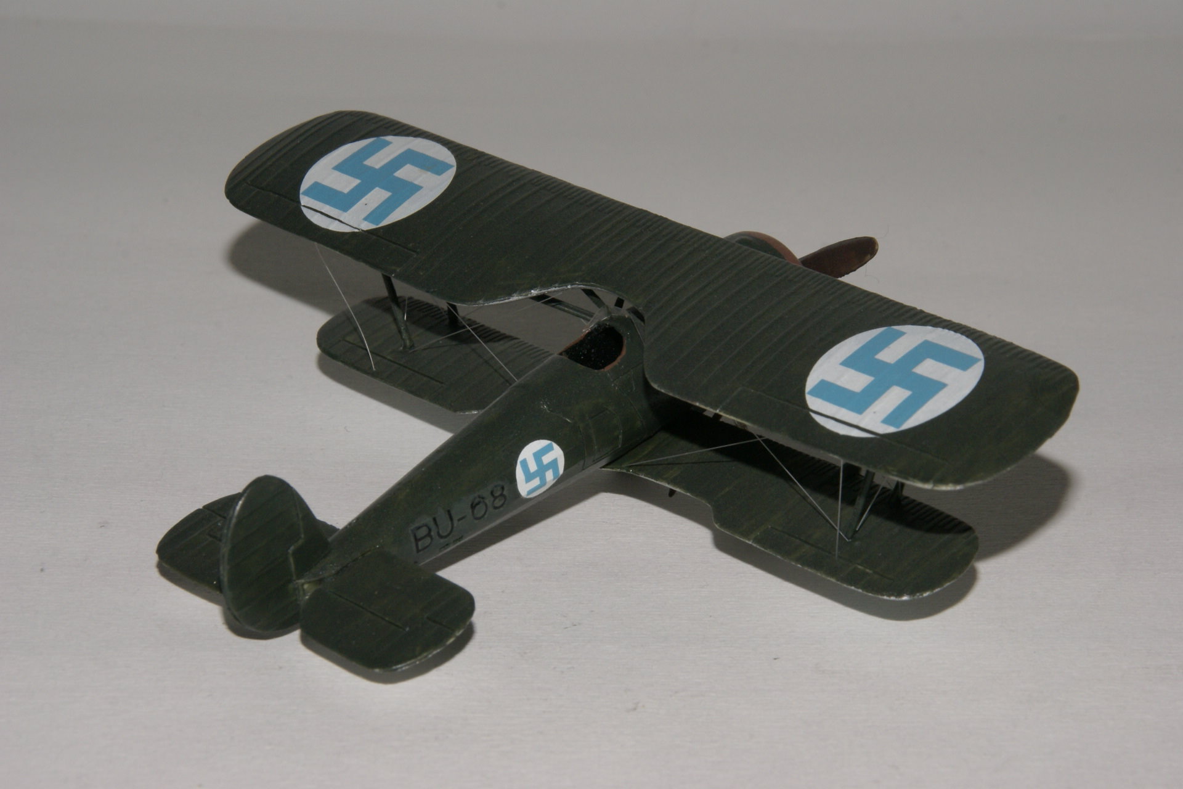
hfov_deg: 13.7
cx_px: 592
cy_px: 394
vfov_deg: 9.1
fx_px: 4929
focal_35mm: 150
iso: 400
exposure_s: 1/125
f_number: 22
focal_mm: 100
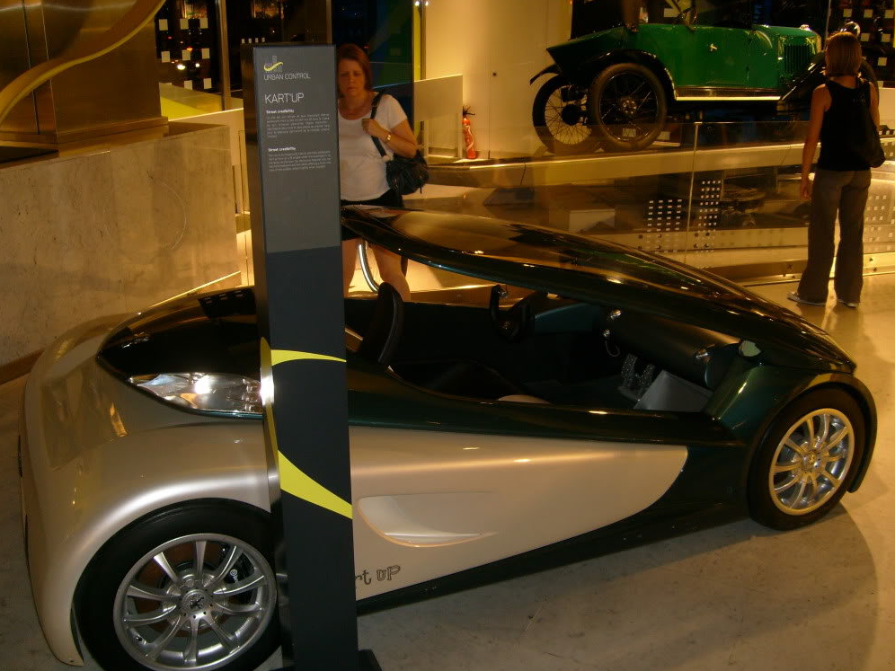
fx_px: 931
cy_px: 343
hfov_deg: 51.4
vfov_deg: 39.7
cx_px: 441
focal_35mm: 36
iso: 100
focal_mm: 5.8
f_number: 2.8
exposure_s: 1/45
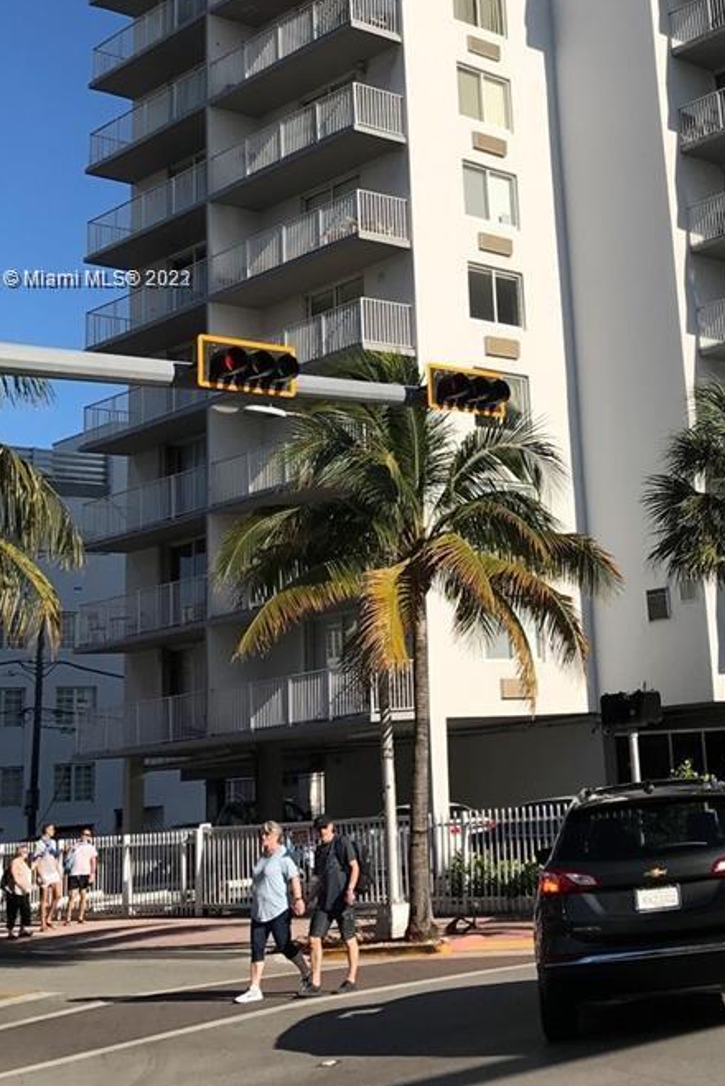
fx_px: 1599
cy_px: 280
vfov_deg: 36.7
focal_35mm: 53
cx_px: 631
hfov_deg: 24.9
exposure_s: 1/3096
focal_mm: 3.99
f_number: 1.8
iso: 20
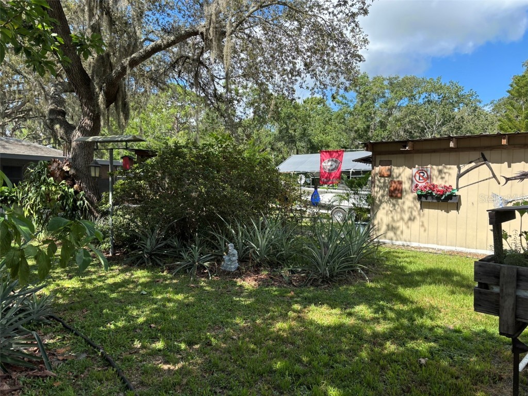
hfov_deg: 67.3
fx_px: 397
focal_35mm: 26
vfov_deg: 53.1
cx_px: 264
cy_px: 198
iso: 50
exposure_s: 1/1103
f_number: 1.6
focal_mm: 5.96
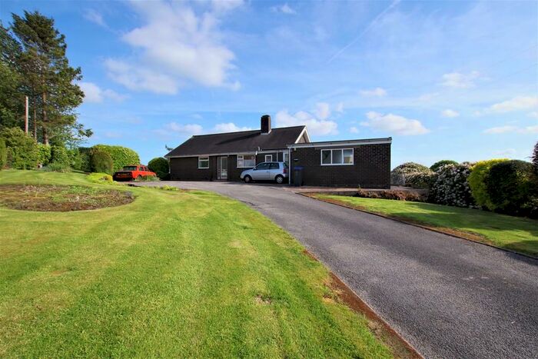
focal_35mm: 15
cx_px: 269
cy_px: 180
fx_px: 224
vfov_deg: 77.4
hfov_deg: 100.4
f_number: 8
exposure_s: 1/400
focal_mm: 10
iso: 200
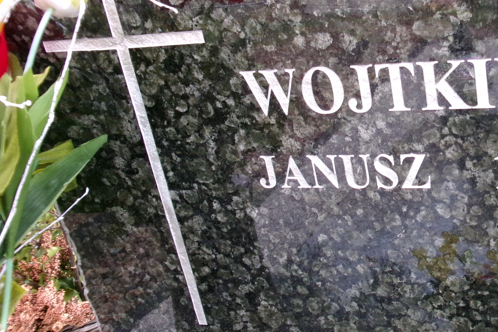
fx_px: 692
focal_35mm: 50
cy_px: 173
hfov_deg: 37.6
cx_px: 426
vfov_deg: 27.0
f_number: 3.9
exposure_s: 1/34
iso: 200
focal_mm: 5.1
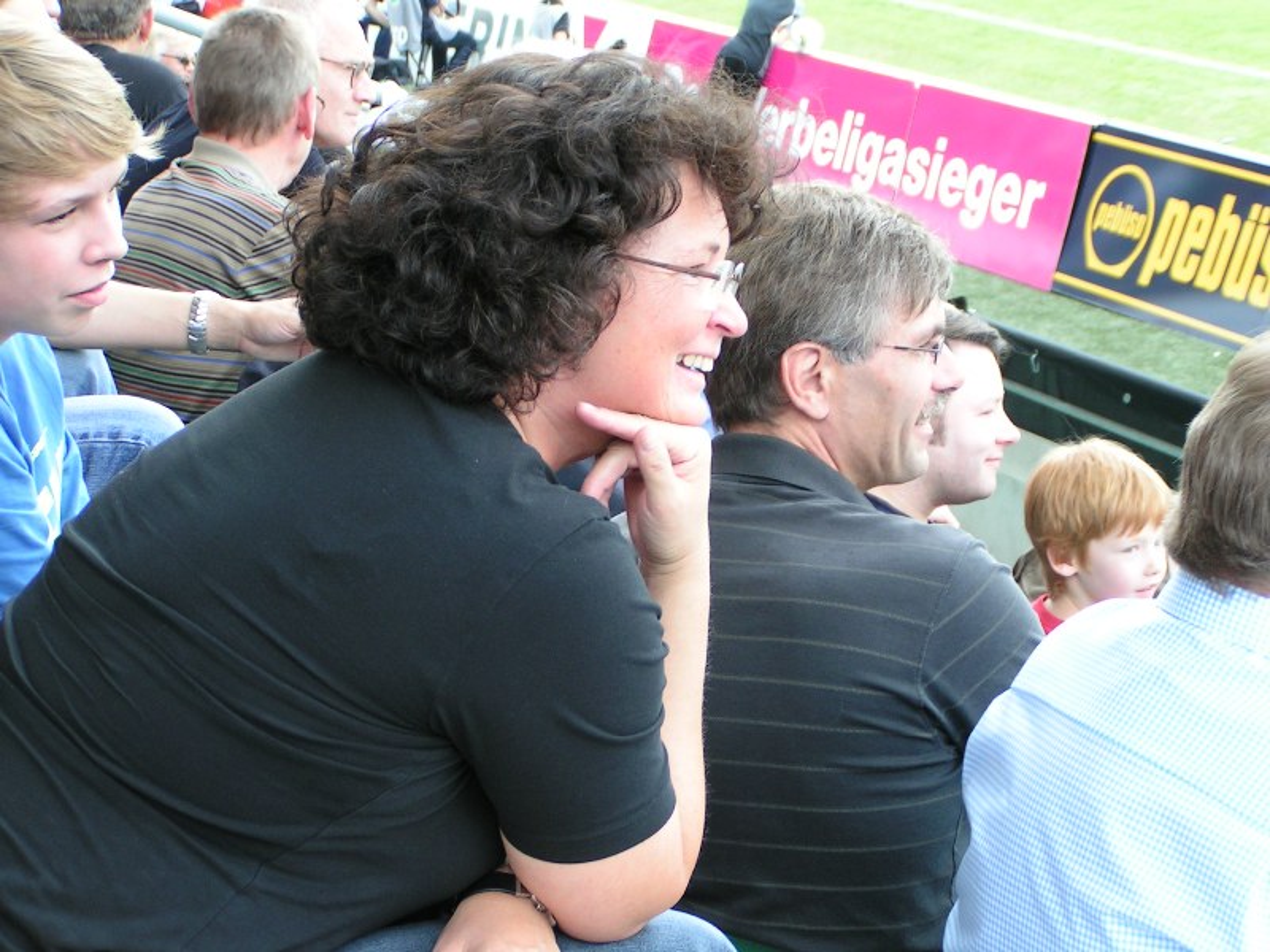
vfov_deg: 17.2
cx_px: 635
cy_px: 476
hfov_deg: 22.8
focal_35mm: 86
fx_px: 3155
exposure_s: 1/100
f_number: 3.2
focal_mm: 13.2
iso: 64
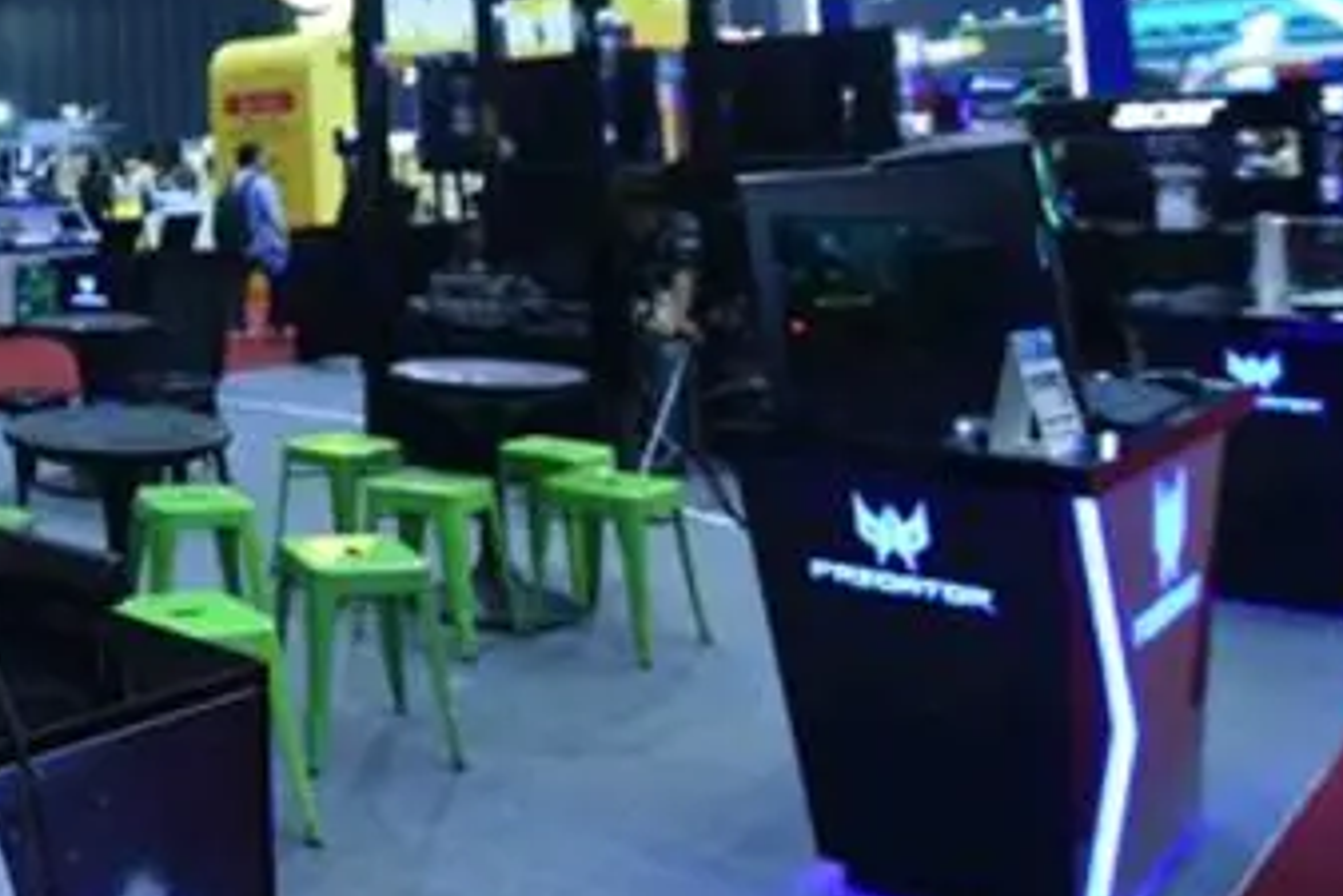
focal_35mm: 37
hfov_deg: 42.0
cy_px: 52
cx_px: -104
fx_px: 1381
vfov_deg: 33.6
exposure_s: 1/200
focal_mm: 16
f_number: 3.2
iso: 1250
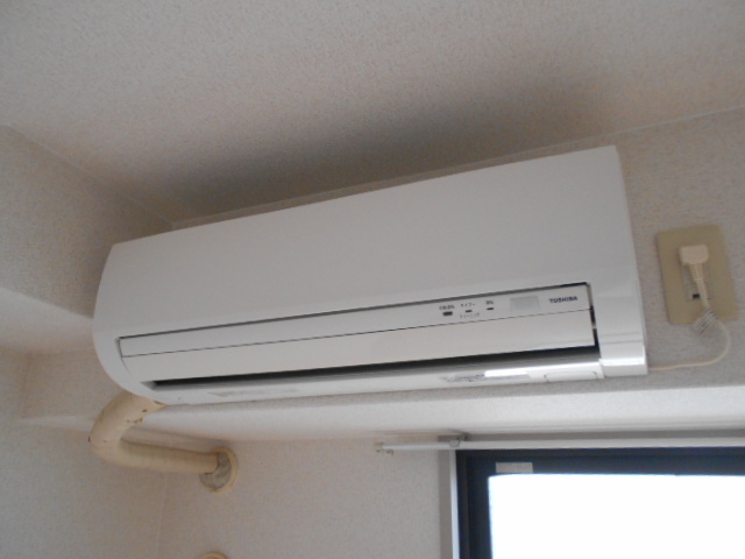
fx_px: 560
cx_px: 372
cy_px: 280
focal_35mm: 26
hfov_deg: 67.3
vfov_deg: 53.1
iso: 360
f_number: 3.2
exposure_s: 1/30
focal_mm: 4.6
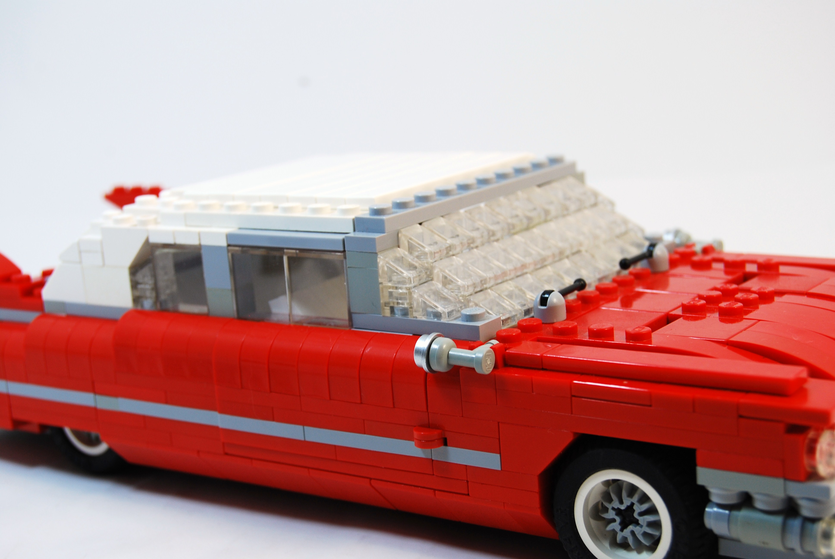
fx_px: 1463
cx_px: 418
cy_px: 280
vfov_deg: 21.6
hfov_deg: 31.9
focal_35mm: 63
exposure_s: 1/60
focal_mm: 42
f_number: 8
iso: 200
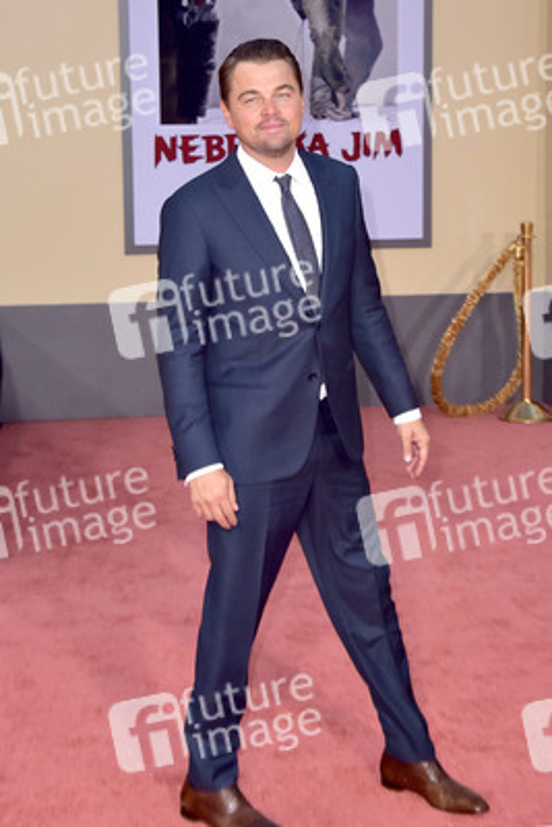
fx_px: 1563
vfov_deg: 29.6
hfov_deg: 20.0
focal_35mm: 68
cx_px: 276
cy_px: 414
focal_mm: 68
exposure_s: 1/250
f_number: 7.1
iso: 800
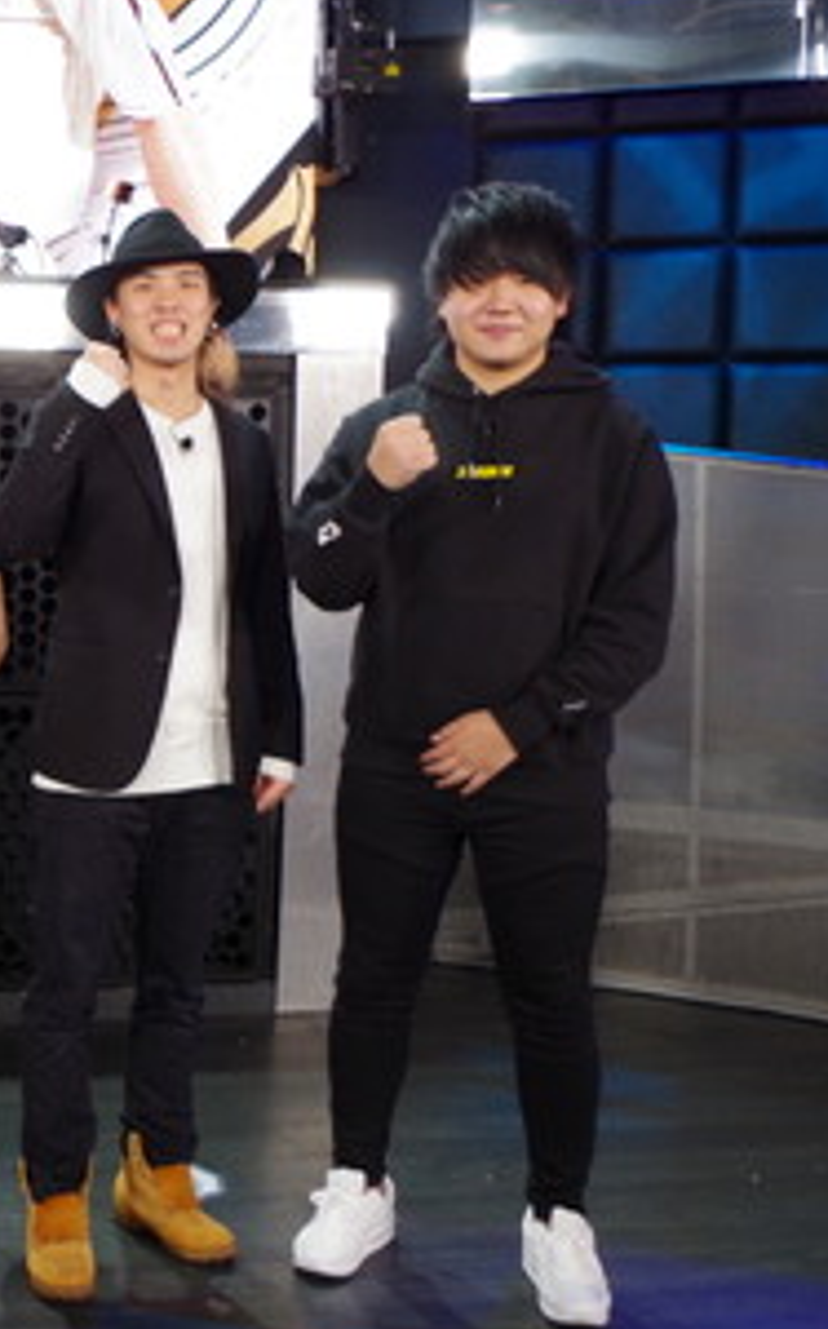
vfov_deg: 42.7
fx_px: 1700
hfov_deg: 23.6
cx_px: -292
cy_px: 658
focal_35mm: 47
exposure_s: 1/50
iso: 800
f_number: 3.5
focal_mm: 18
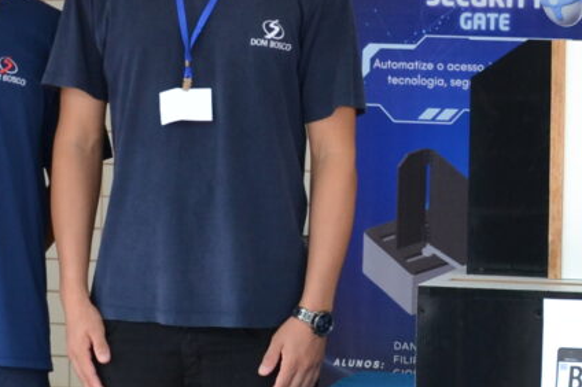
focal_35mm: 136
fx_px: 2197
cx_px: 649
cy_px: 202
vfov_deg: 10.1
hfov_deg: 14.7
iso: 400
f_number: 3.5
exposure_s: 1/50
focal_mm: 20
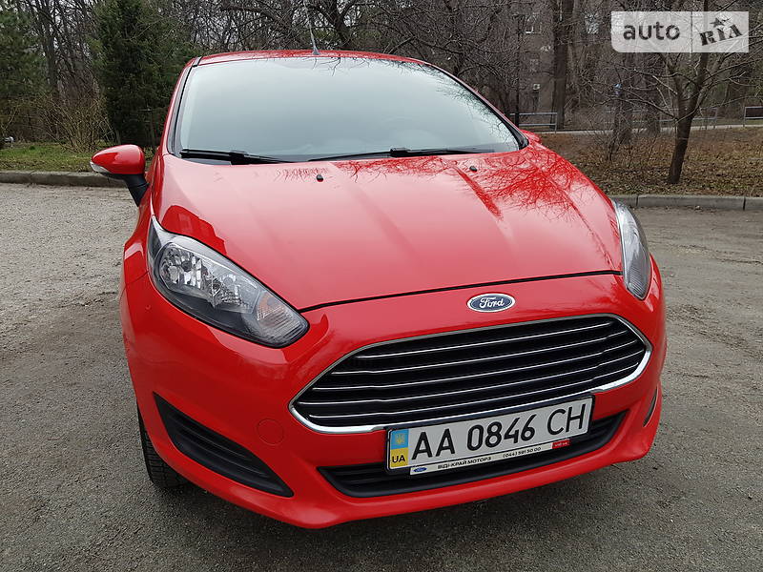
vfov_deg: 53.1
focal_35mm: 26
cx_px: 382
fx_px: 573
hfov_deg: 67.3
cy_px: 286
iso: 40
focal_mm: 4.2
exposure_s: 1/364
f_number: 1.7
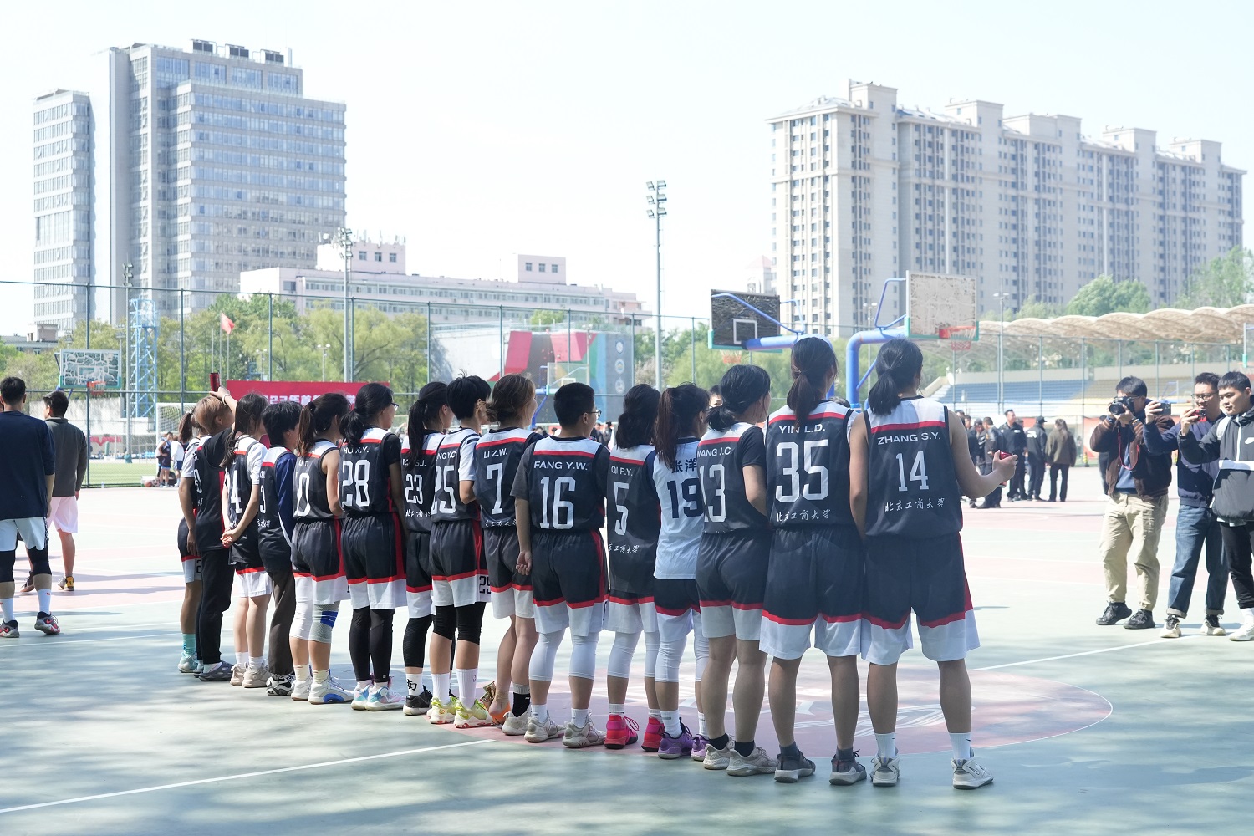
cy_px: 418
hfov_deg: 37.5
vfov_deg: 25.5
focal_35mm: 53
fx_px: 1846
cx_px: 627
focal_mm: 53
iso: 3200
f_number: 5
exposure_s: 1/8000
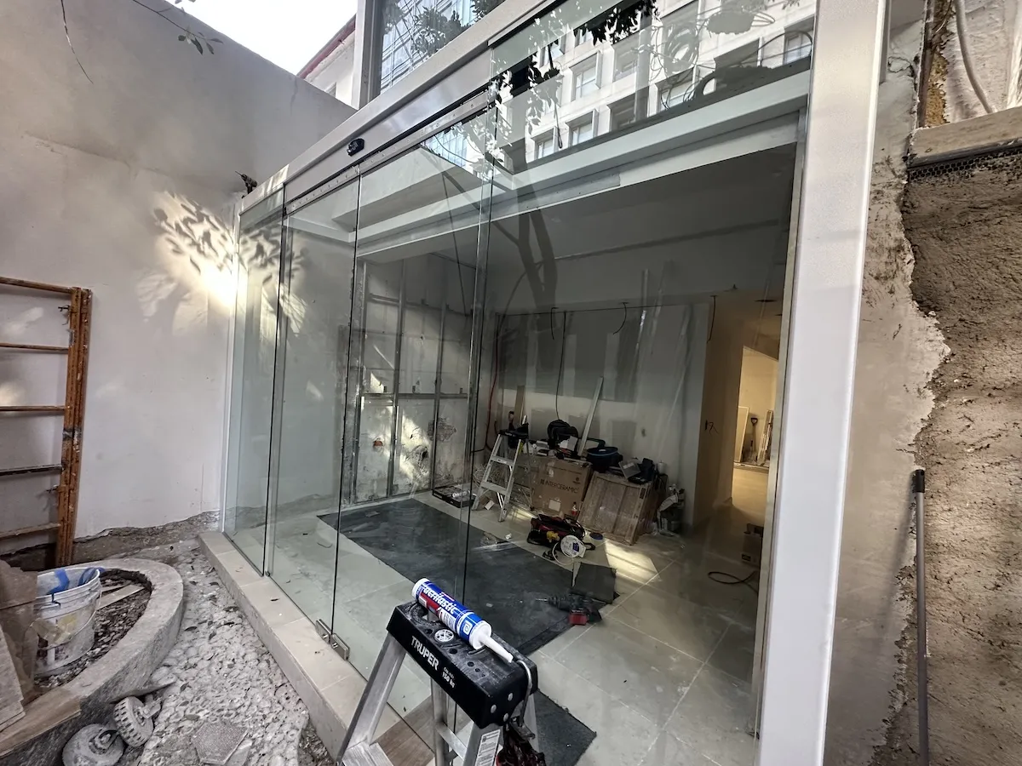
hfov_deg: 102.1
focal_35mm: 14
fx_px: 413
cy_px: 383
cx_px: 511
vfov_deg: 85.7
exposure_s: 1/60
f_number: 2.2
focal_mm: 2.22
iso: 320
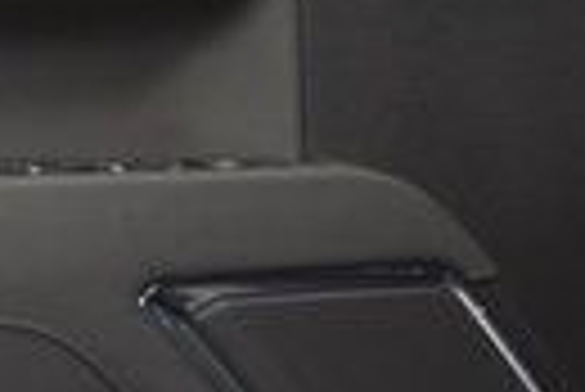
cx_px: -328
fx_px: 2164
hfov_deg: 14.3
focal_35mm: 133
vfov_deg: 10.1
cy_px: 498
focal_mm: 18
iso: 800
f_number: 4
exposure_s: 1/60
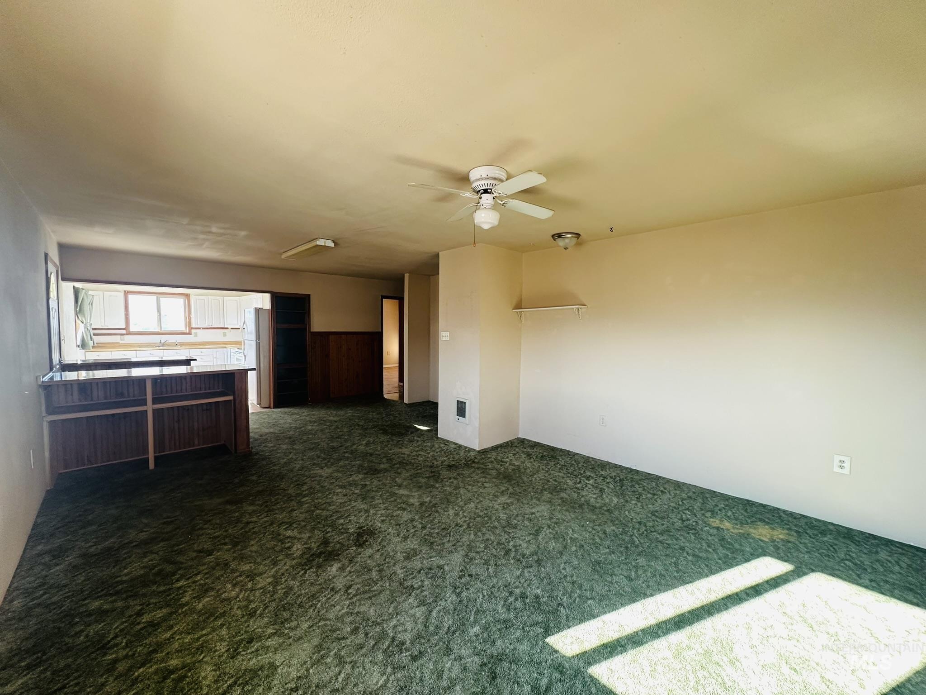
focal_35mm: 14
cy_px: 348
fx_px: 375
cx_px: 463
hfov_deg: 102.1
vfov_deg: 85.7
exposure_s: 1/99
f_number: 2.2
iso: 160
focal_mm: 2.22
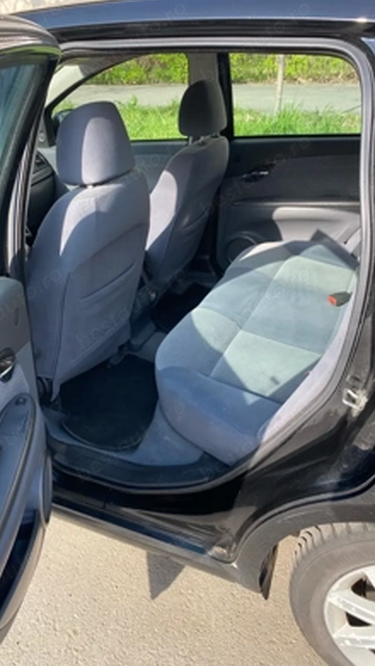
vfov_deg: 66.1
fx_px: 513
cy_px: 330
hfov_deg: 40.2
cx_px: 172
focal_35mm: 29
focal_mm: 4.25
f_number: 1.8
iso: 32
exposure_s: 1/338
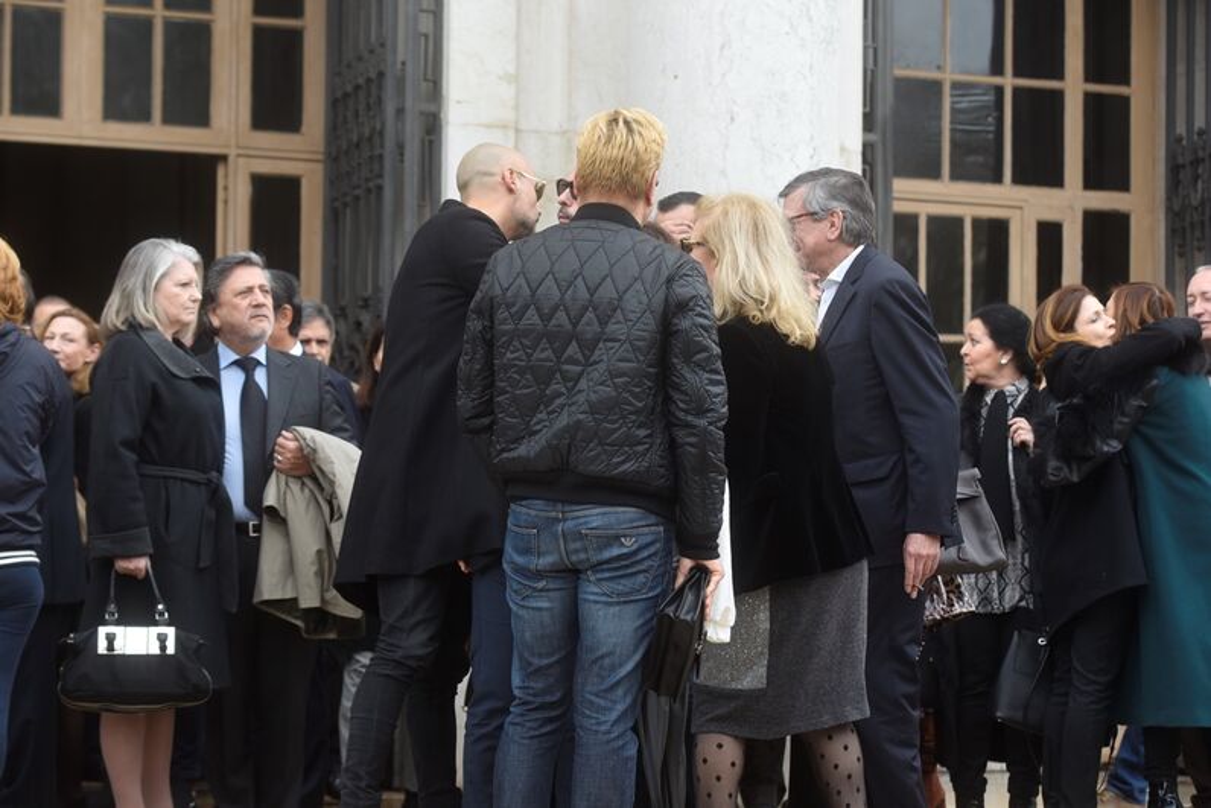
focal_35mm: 98
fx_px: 3297
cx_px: 606
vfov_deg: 14.0
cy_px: 404
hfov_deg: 20.8
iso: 800
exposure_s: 1/640
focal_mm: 98
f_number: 5.6
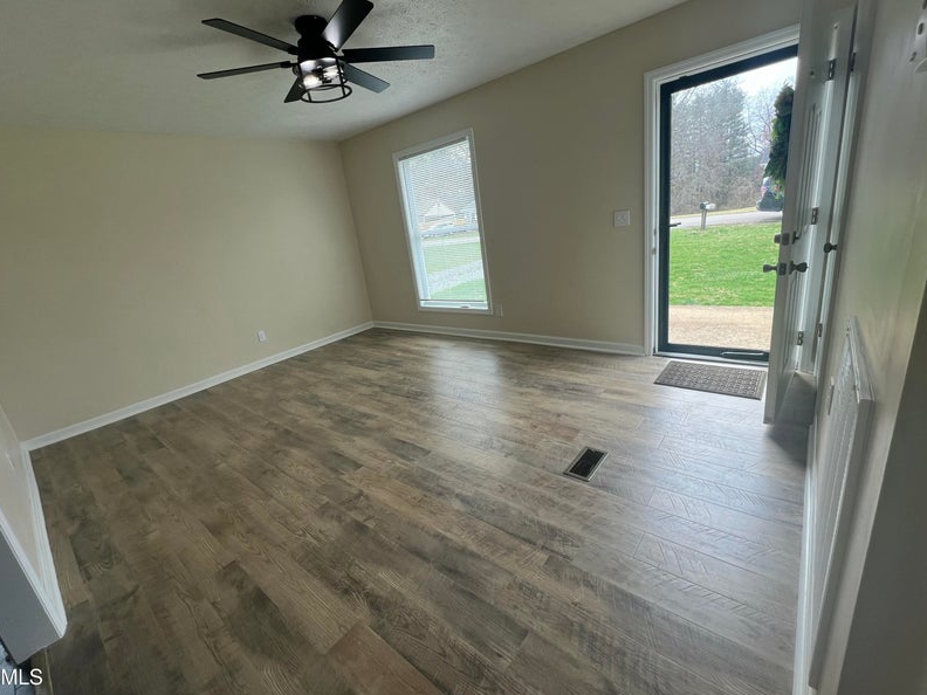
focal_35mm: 14
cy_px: 337
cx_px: 450
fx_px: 375
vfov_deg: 85.6
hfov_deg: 102.0
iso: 32
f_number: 1.8
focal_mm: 1.57
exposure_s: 1/127
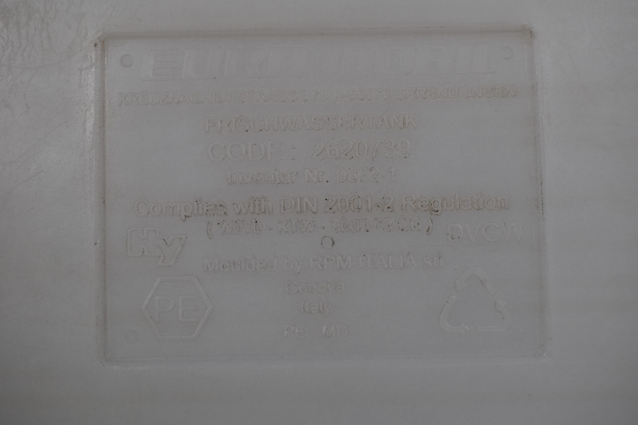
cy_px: 212
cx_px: 319
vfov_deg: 33.0
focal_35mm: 40
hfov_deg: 47.9
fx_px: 718
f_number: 5.6
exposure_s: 1/160
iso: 200
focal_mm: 27
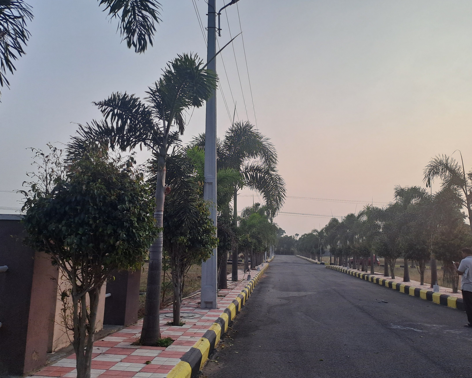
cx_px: 269
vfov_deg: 48.5
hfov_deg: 58.5
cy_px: 198
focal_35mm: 30
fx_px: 419
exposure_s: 1/2146
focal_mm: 4.65
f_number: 1.8
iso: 32
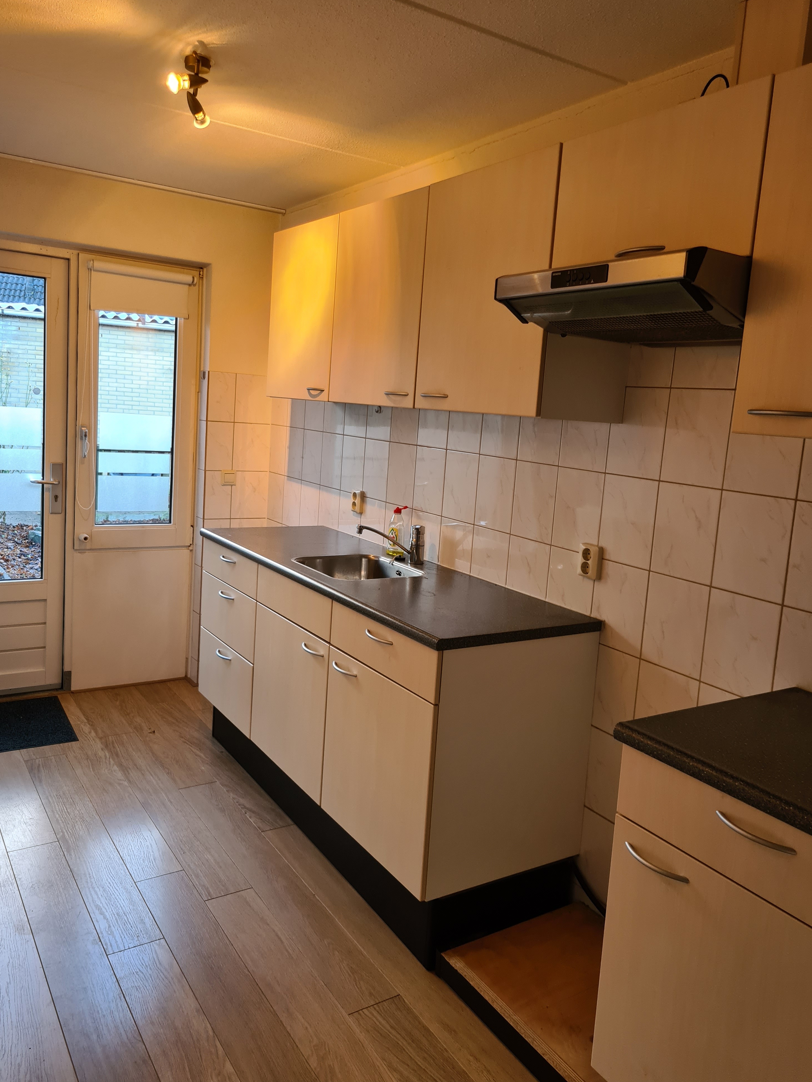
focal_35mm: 27
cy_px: 522
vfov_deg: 65.3
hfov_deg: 51.3
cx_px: 416
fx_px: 845
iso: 200
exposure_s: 1/50
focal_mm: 5.4
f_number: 1.8
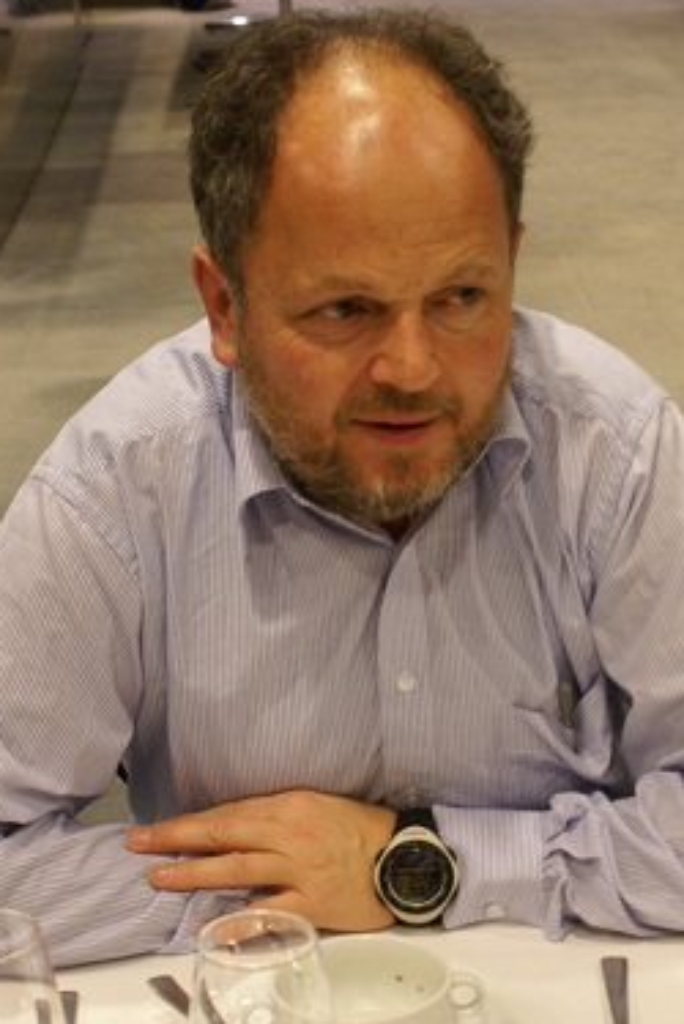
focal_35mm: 55
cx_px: 342
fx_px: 1551
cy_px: 512
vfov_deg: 36.5
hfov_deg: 24.9
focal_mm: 35
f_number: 5.6
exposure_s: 1/5
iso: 400
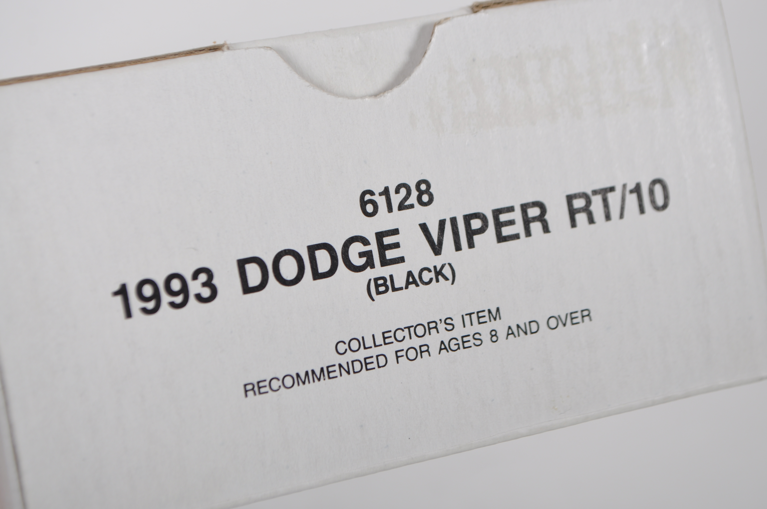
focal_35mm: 82
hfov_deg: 24.6
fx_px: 1756
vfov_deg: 16.5
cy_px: 254
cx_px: 384
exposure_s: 1/125
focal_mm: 55
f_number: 9
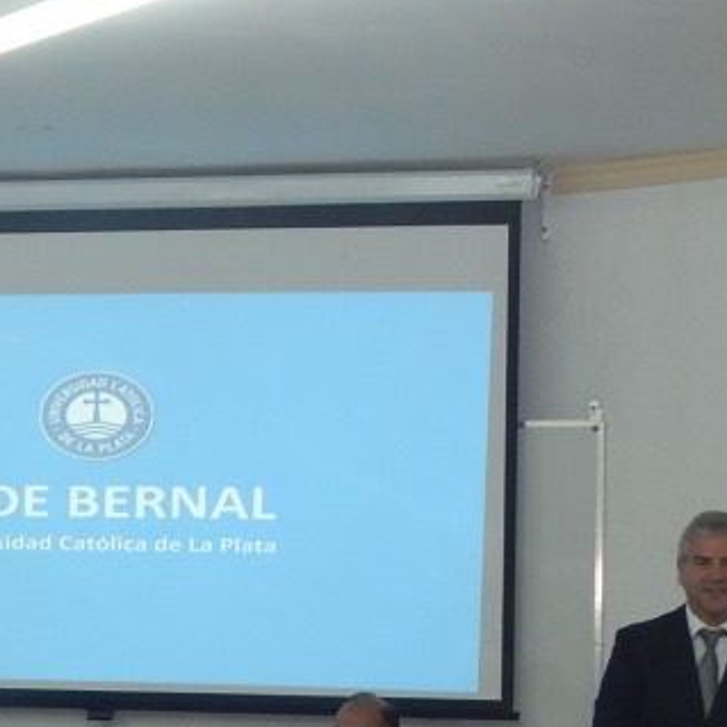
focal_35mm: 136
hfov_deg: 12.7
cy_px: 804
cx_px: 30
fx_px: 3231
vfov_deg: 12.6
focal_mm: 8.6
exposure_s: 1/30
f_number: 3.7
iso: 200
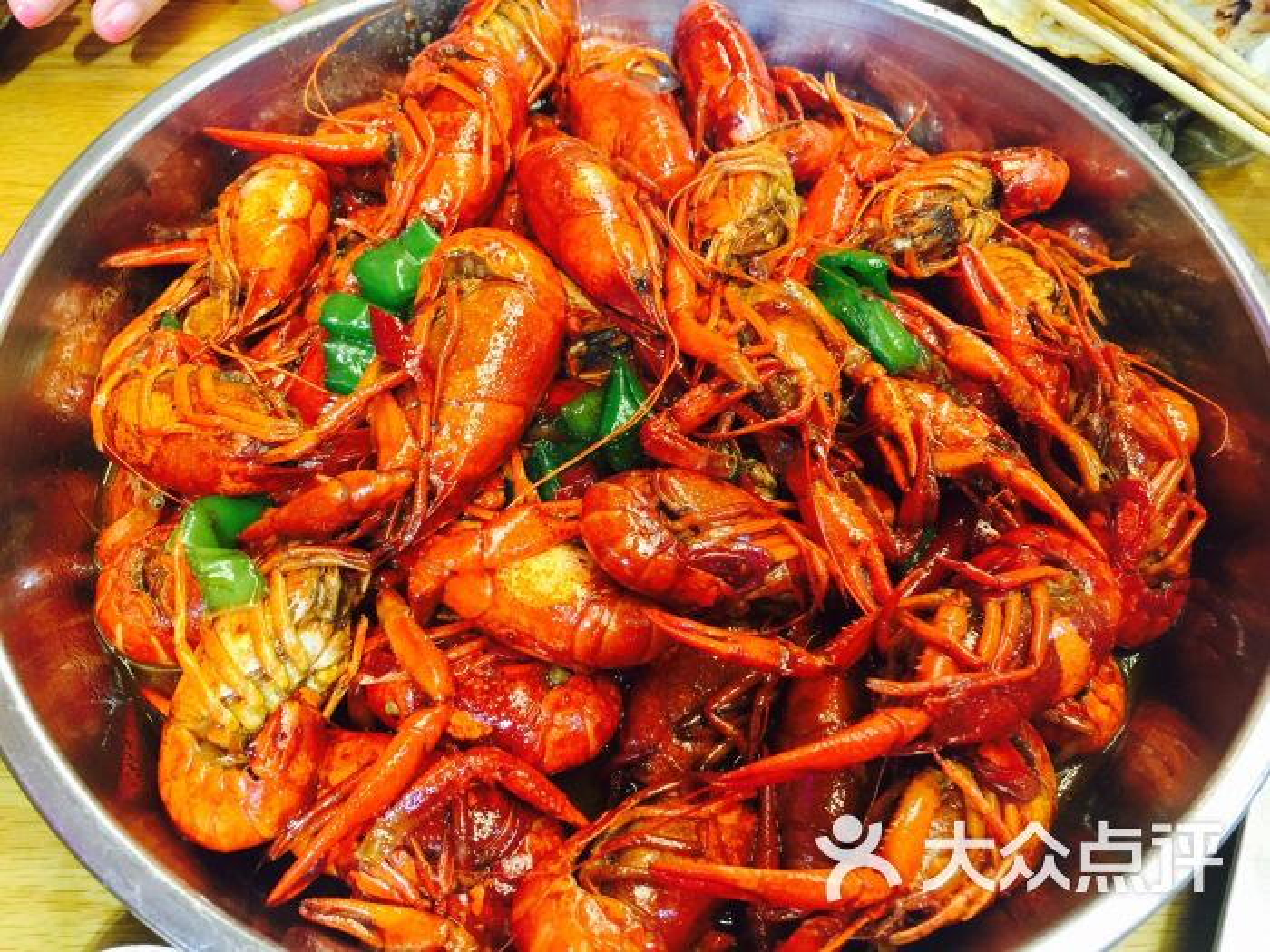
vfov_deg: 48.2
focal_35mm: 29
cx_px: 635
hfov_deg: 61.7
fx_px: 1064
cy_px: 476
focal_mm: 4.15
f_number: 2.2
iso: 100
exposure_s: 1/17
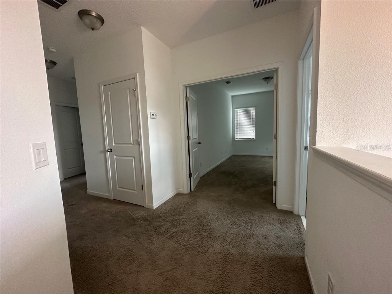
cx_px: 196
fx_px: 159
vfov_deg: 85.7
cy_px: 147
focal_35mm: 14
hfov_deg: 102.1
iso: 400
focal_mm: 2.22
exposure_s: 1/60
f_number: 2.2
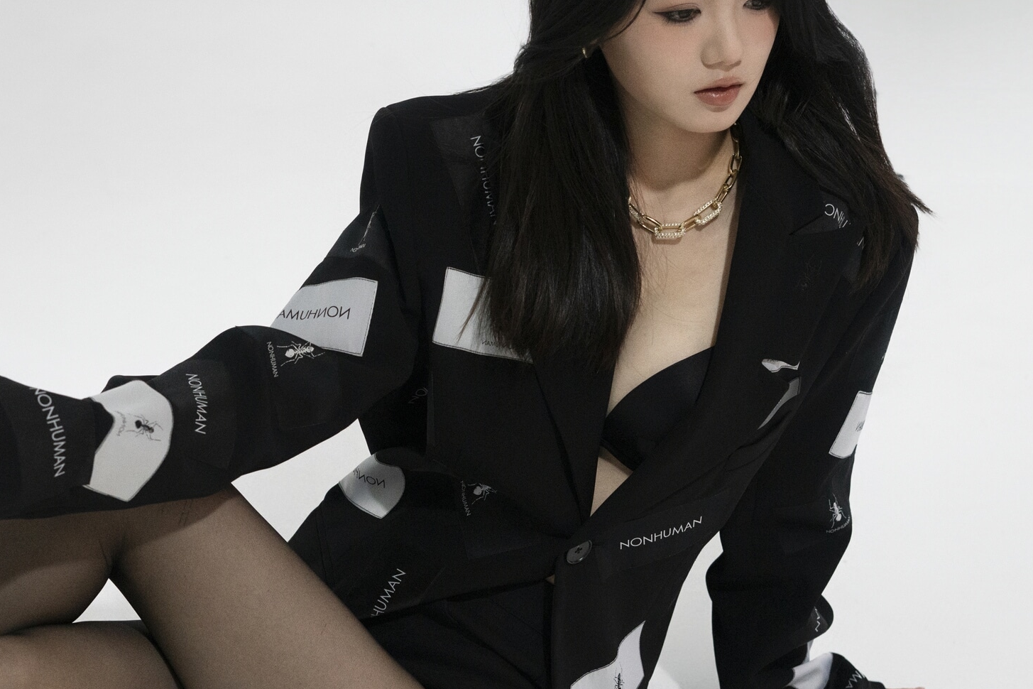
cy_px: 321
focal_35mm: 88
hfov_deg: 23.0
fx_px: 2525
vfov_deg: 15.5
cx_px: 361
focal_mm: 50
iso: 4000
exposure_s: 1/100
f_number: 4
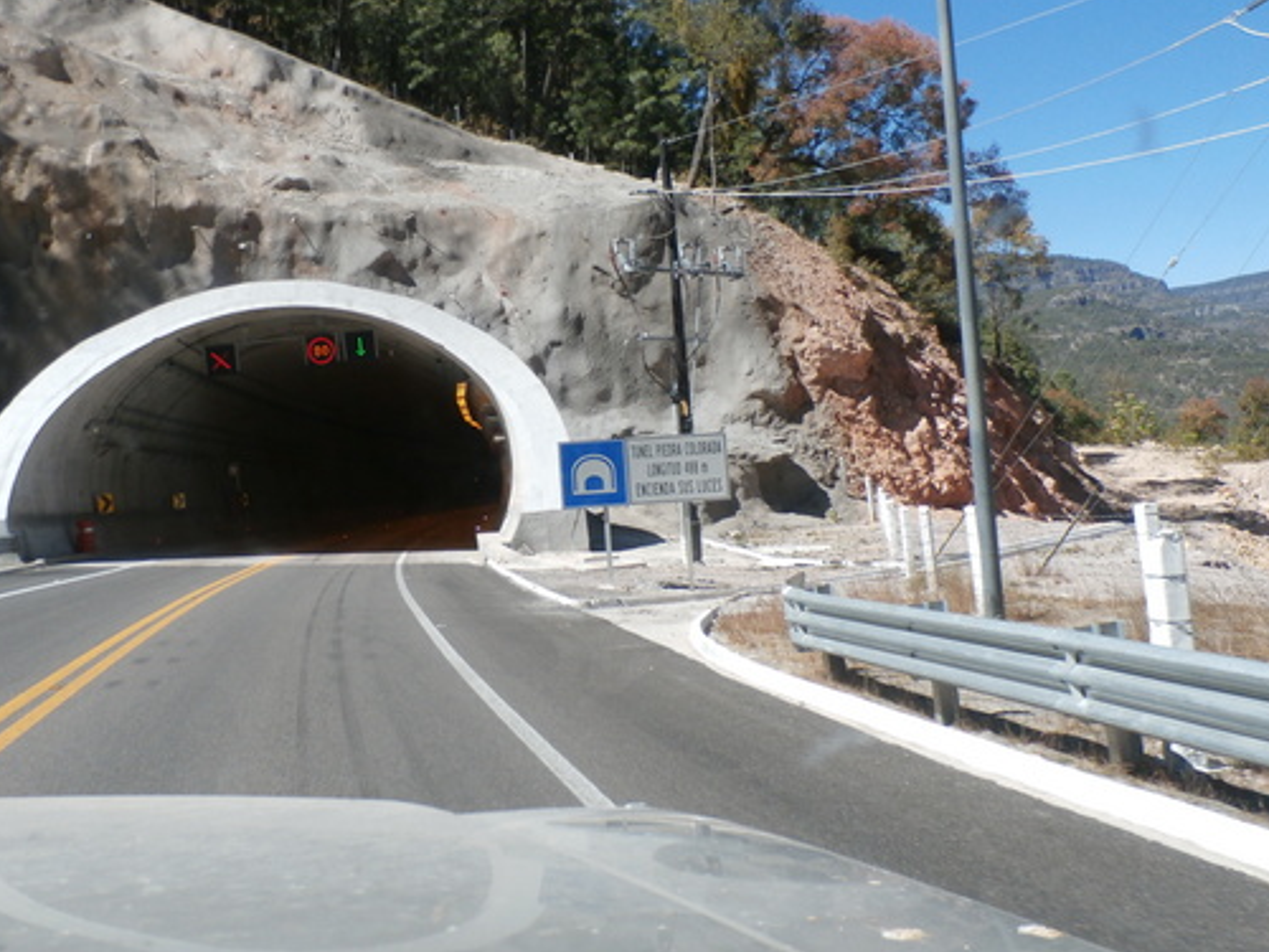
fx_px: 1173
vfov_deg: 44.0
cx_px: 475
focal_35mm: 32
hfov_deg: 56.1
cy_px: 388
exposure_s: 1/800
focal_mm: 4.5
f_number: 3
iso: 100
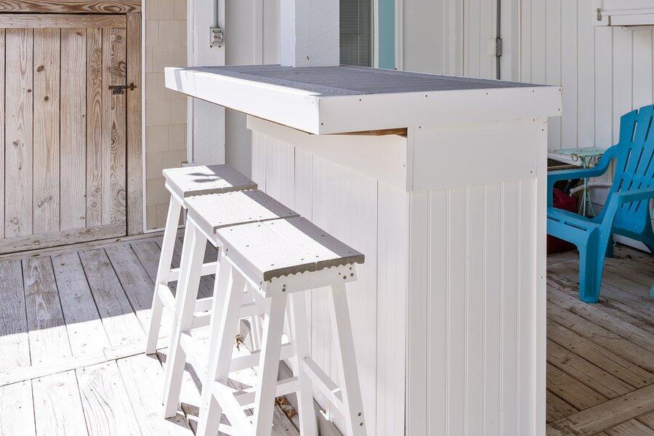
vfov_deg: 32.6
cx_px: 502
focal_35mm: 39
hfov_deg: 47.4
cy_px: 51
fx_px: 708
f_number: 5.6
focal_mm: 17
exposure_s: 1/250
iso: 125
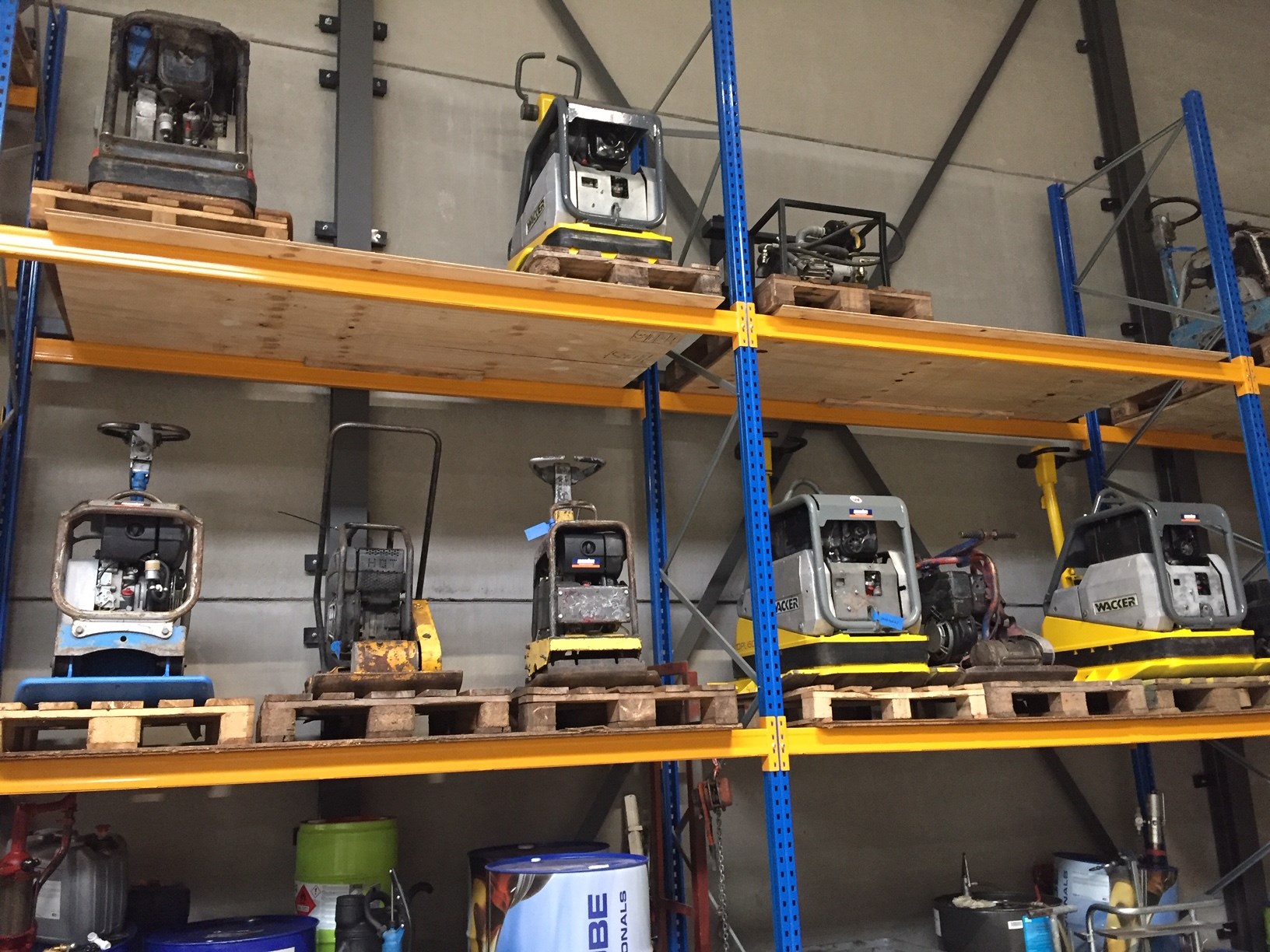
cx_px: 635
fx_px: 1064
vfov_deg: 48.2
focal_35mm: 29
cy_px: 476
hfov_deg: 61.7
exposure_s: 1/20
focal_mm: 4.15
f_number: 2.2
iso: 250
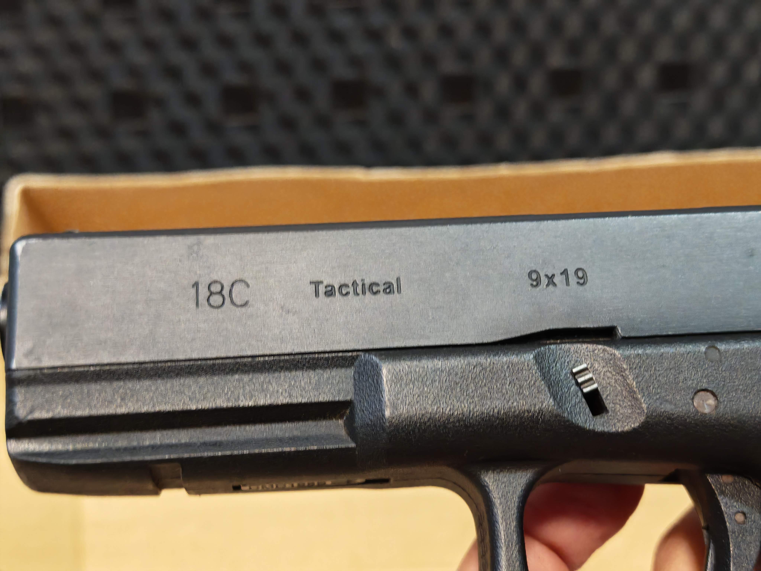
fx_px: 1055
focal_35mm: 48
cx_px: 380
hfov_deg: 39.7
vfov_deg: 30.3
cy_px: 286
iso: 400
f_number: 2
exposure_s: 1/33
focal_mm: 6.83
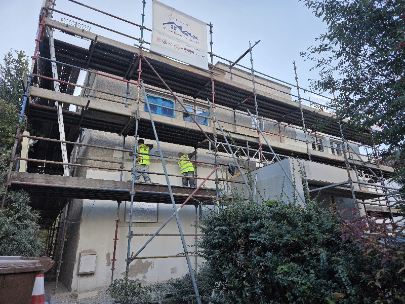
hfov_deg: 73.9
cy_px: 152
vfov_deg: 58.9
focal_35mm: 23
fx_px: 269
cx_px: 202
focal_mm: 6.3
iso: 25
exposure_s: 1/370
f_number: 1.7
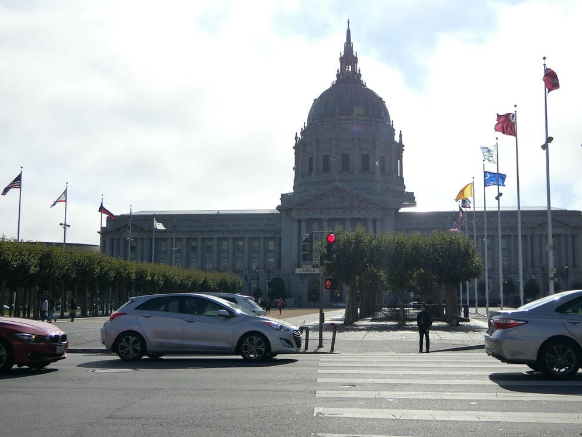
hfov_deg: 40.3
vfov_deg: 30.9
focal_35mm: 47
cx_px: 348
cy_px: 211
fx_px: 790
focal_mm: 8.3
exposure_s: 1/320
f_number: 9.4
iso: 80
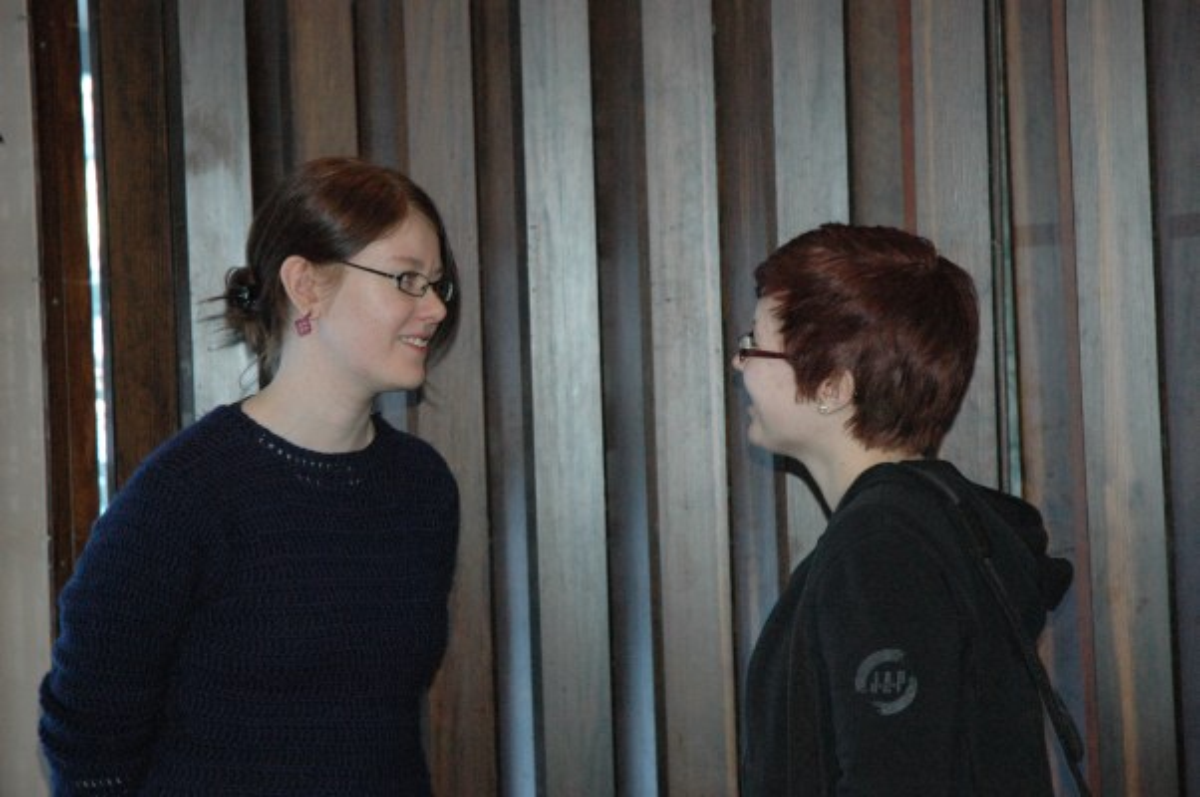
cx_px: 600
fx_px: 3246
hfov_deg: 20.9
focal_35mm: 98
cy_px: 398
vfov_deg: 14.0
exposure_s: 1/60
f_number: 5
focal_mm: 65
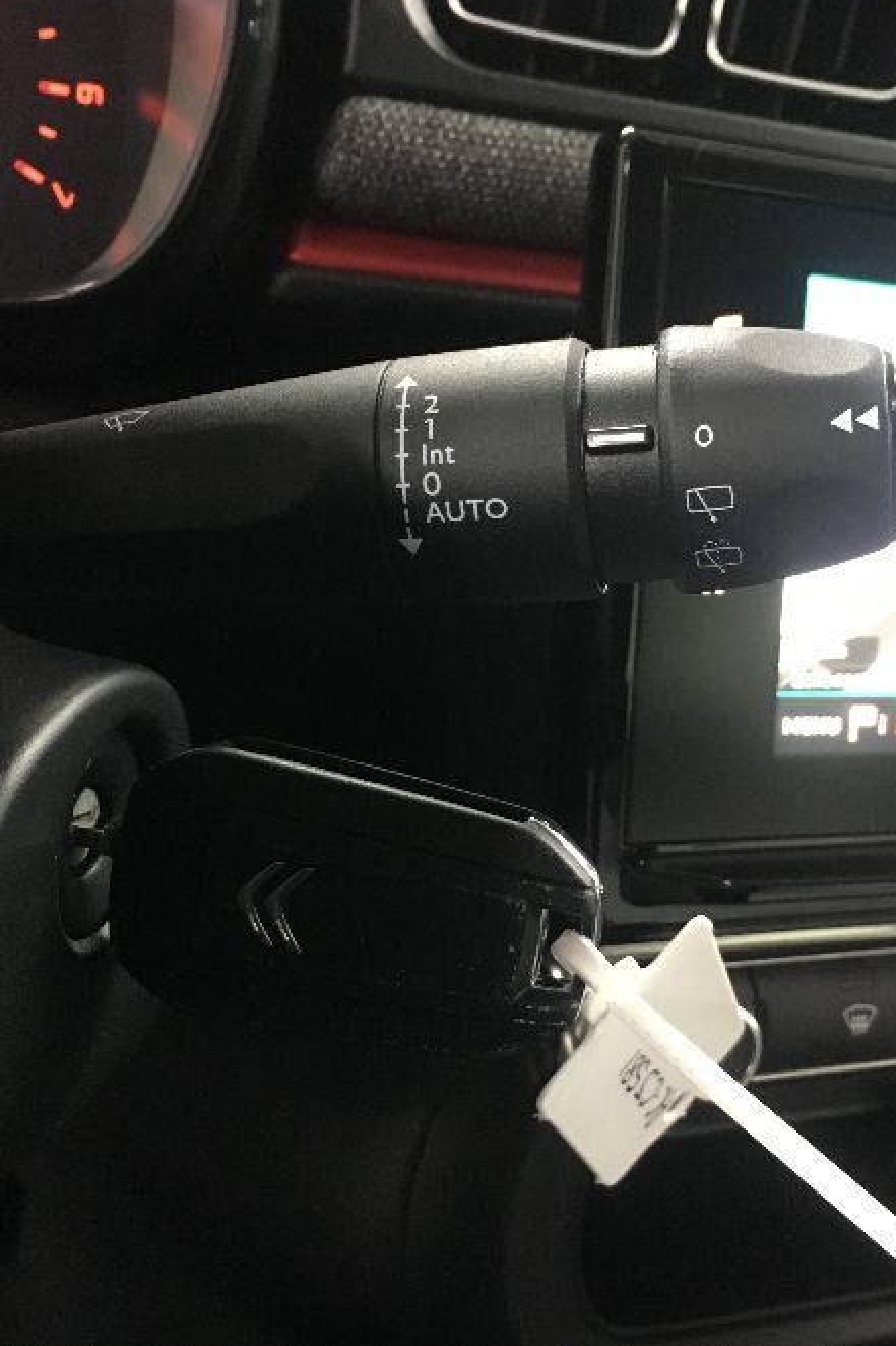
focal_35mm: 41
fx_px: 1531
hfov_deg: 32.5
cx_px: 524
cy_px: 664
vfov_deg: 47.4
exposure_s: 1/17
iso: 200
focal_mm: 4.15
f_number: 2.2
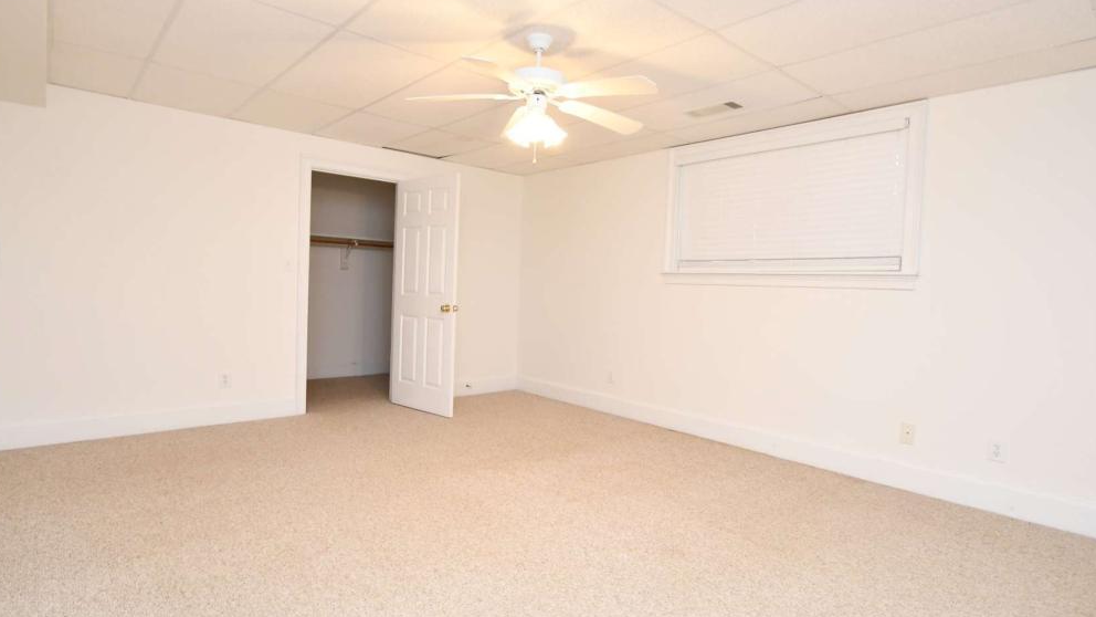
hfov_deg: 89.6
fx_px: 552
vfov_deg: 58.3
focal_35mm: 19
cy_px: 301
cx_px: 559
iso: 640
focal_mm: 10
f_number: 4
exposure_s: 1/60
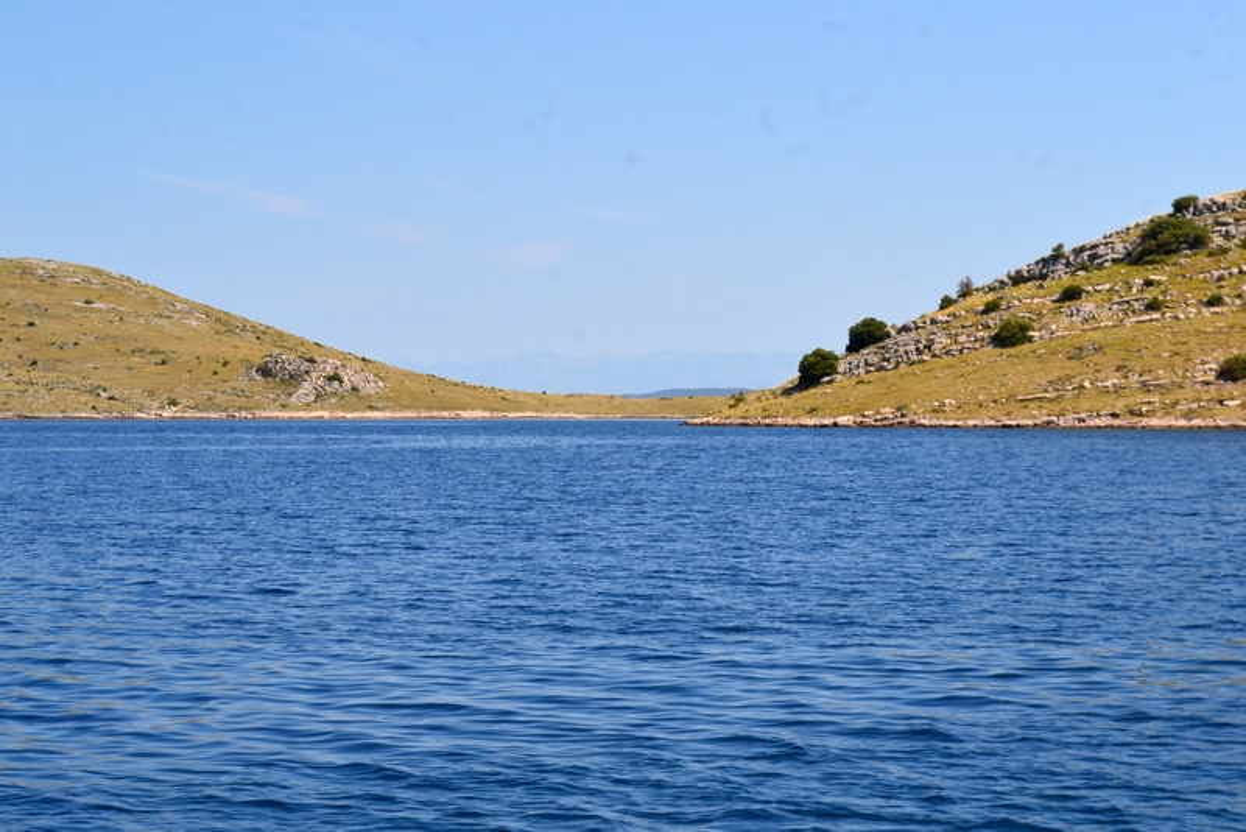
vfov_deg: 16.6
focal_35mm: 82
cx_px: 623
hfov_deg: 24.6
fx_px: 2856
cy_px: 416
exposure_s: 1/500
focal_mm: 55
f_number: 11
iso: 360
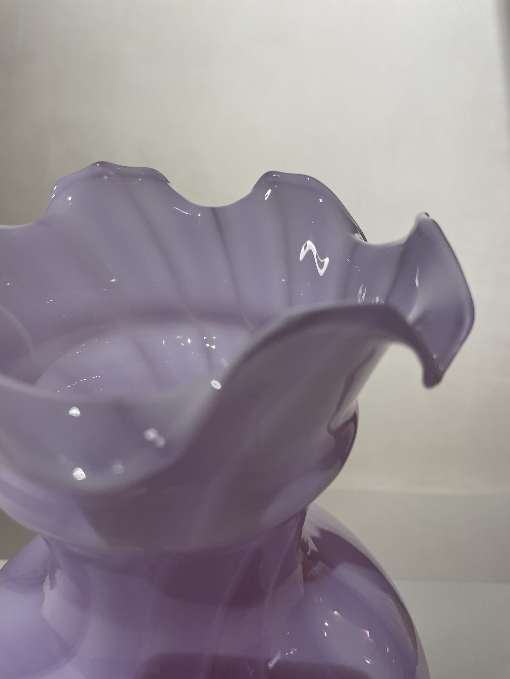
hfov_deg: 53.1
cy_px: 340
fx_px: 511
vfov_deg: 67.3
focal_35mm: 26
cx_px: 255
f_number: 1.6
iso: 64
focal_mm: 4.2
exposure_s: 1/100
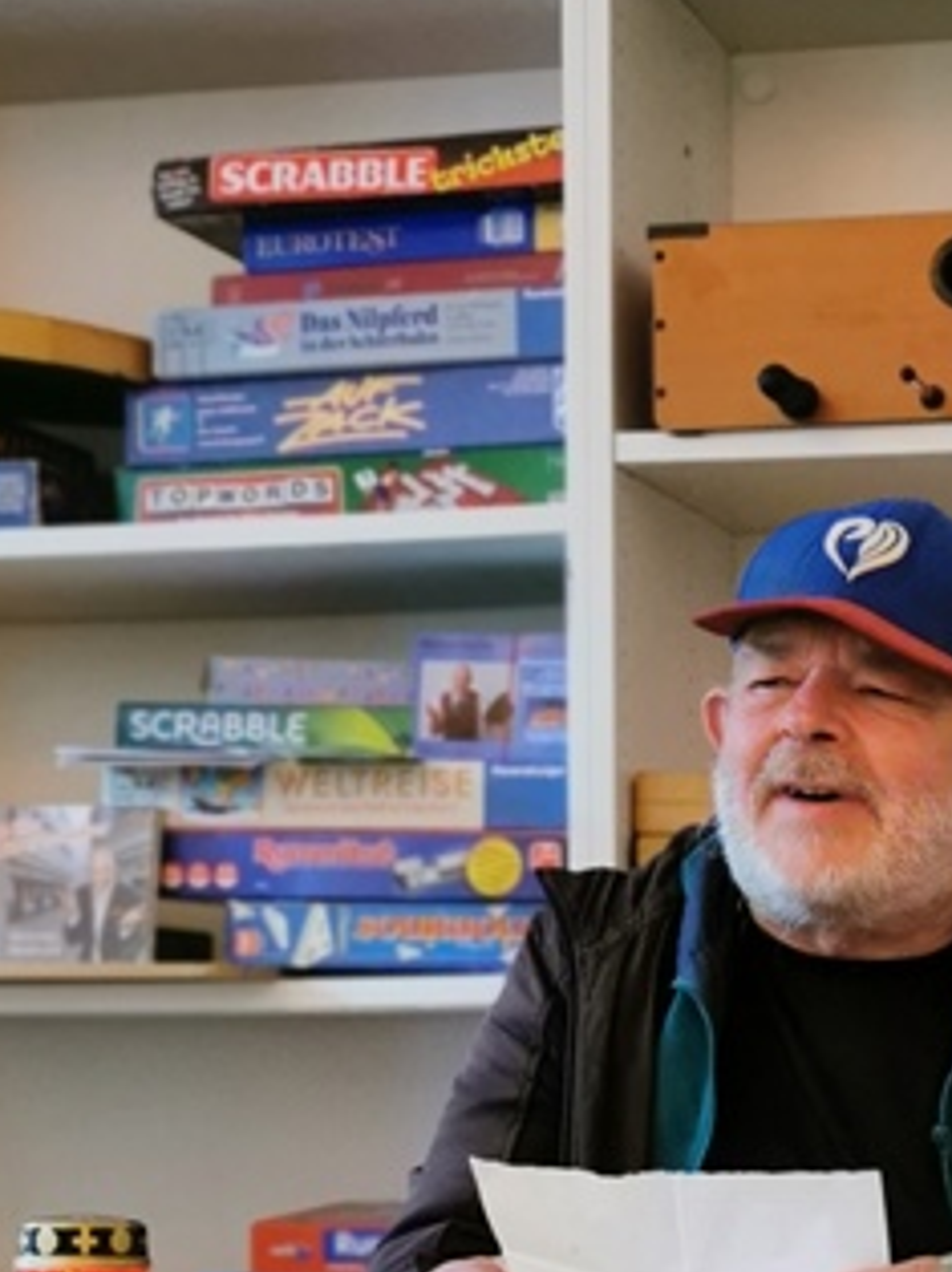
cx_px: 806
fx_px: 3672
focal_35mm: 100
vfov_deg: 19.4
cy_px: 1045
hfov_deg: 14.7
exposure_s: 1/50
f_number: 1.8
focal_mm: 5.58
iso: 200
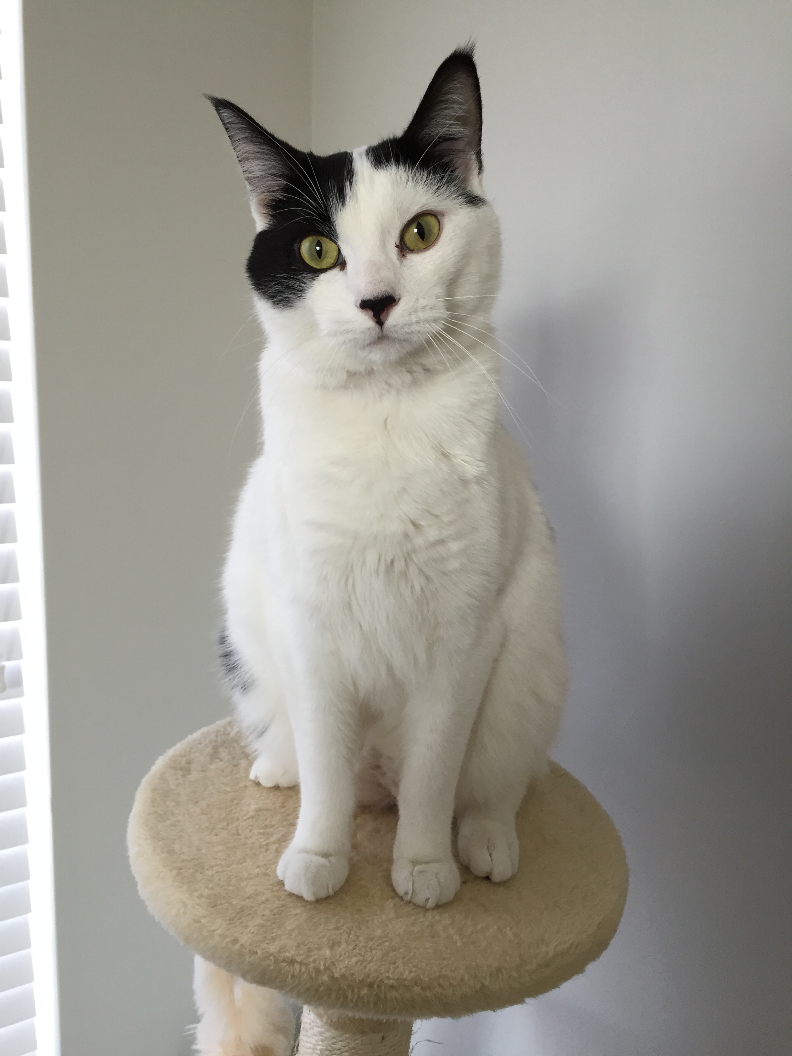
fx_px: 885
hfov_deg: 48.2
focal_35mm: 29
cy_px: 528
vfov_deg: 61.7
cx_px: 396
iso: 32
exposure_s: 1/30
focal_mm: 4.15
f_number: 2.2
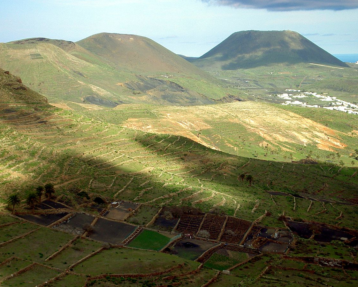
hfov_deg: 20.6
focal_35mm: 93
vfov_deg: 16.5
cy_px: 143
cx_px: 173
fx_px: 985
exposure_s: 1/400
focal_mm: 14.7
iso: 50
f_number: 4.6
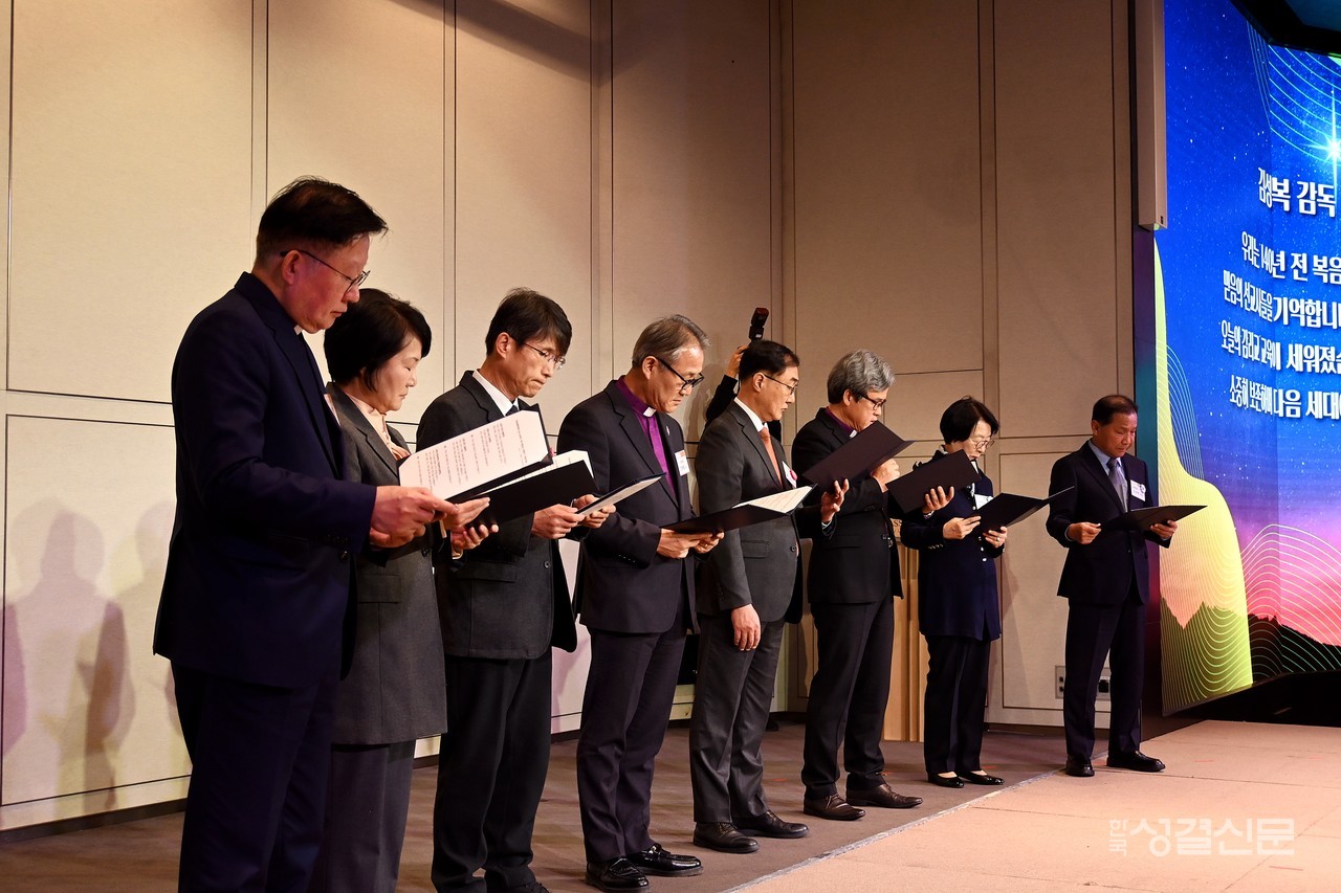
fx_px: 1676
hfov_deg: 43.6
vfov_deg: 29.9
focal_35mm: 45
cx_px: 670
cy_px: 446
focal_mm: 30
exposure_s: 1/60
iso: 800
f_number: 4.8
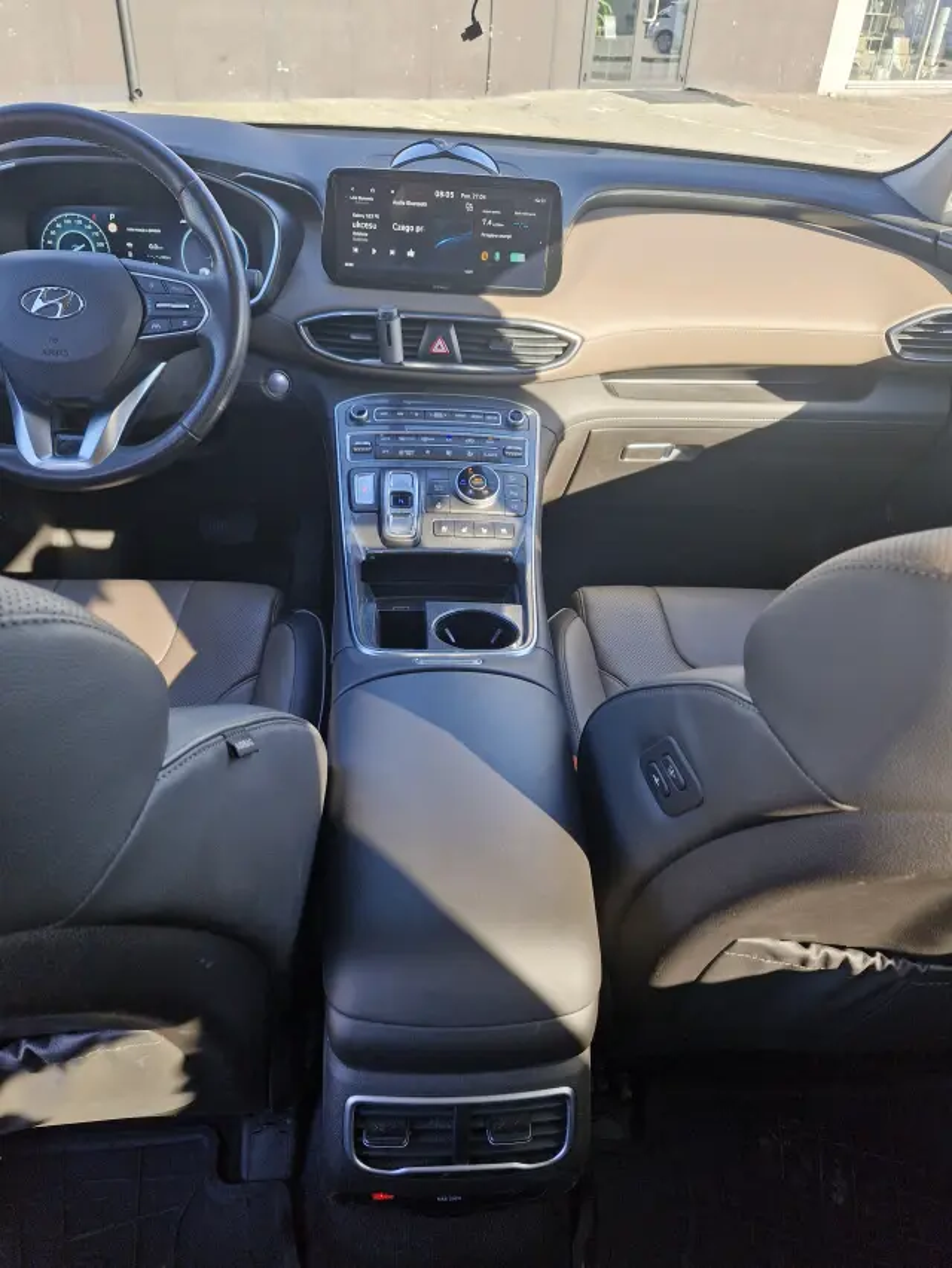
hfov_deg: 58.9
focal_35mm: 23
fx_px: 843
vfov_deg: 73.9
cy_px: 634
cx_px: 476
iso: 80
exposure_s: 1/180
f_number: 1.8
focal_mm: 5.54
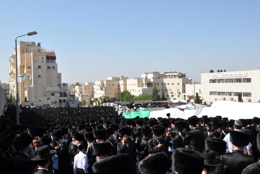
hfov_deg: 50.7
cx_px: 132
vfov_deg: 35.1
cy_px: 86
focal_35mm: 38
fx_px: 274
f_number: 14
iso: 200
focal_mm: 24
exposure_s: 1/200
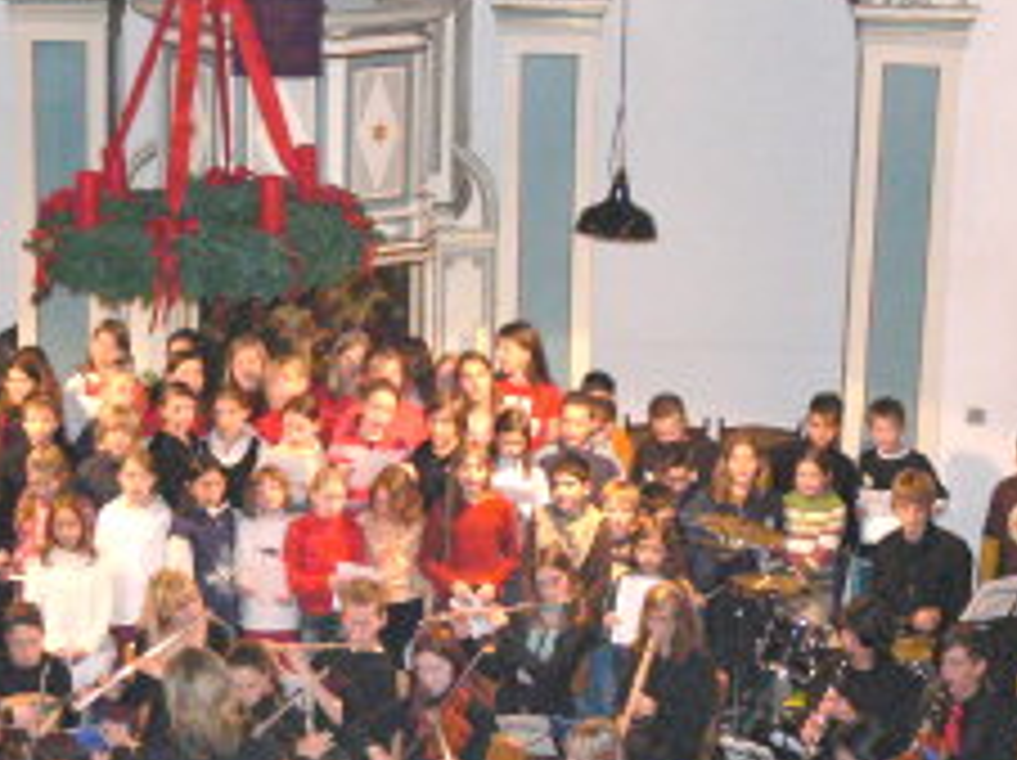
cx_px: 403
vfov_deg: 14.9
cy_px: 420
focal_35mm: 99
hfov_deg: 19.8
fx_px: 2905
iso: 400
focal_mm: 10.8
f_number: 3.2
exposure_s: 1/30
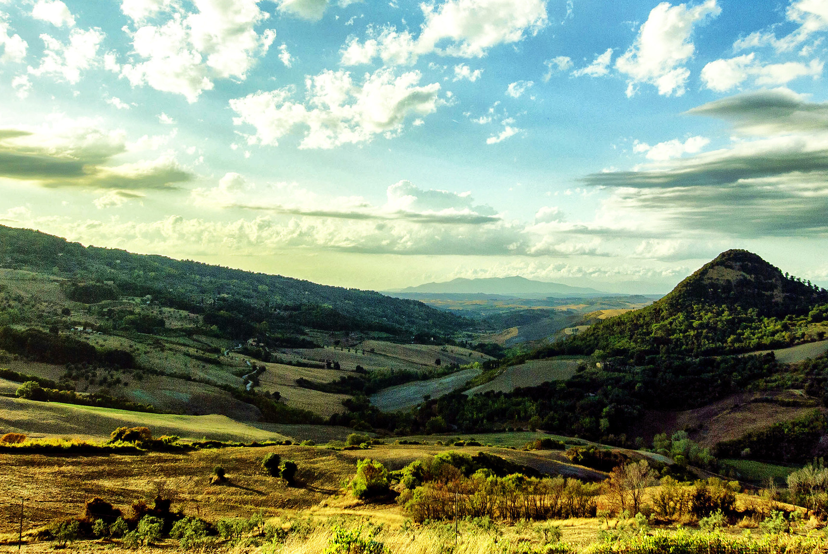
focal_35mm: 42
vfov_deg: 31.6
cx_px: 451
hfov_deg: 46.3
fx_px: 967
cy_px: 170
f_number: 6.3
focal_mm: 20
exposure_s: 1/1000
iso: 100
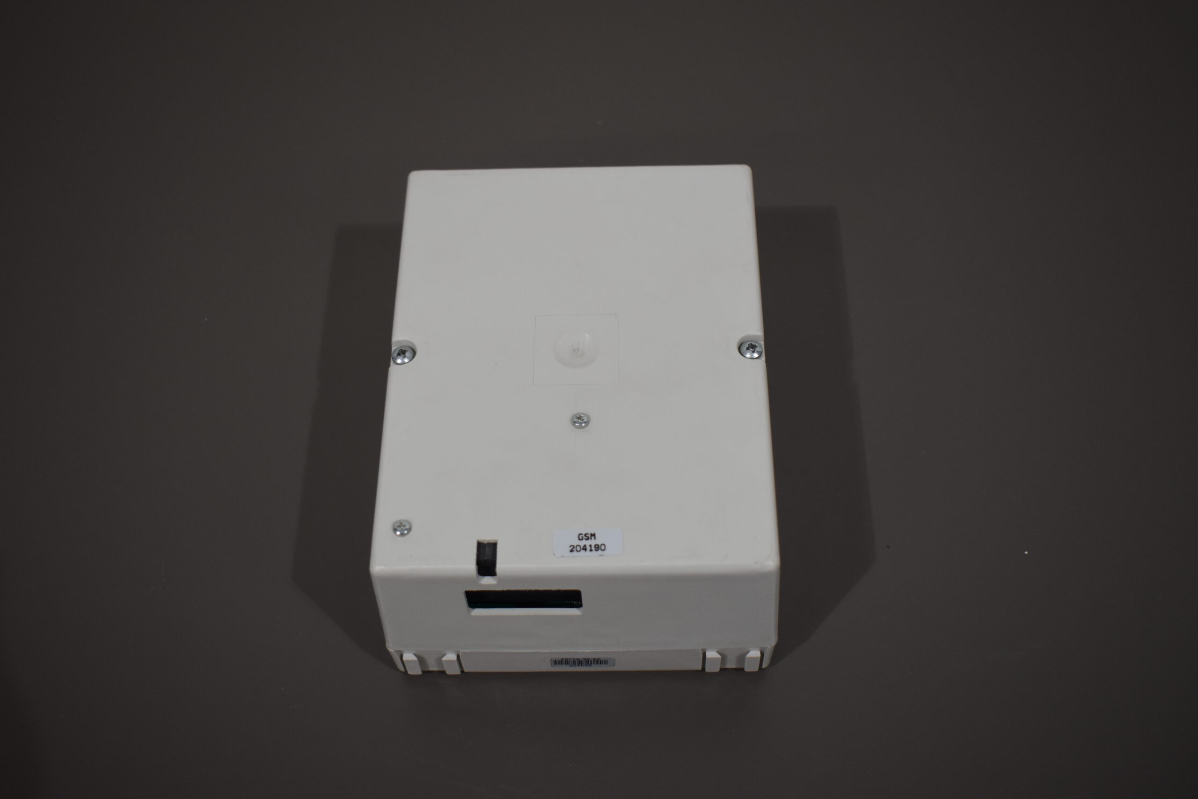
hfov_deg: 46.4
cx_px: 599
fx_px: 1398
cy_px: 400
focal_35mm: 42
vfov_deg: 31.9
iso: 500
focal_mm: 28
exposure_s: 1/250
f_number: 4.2
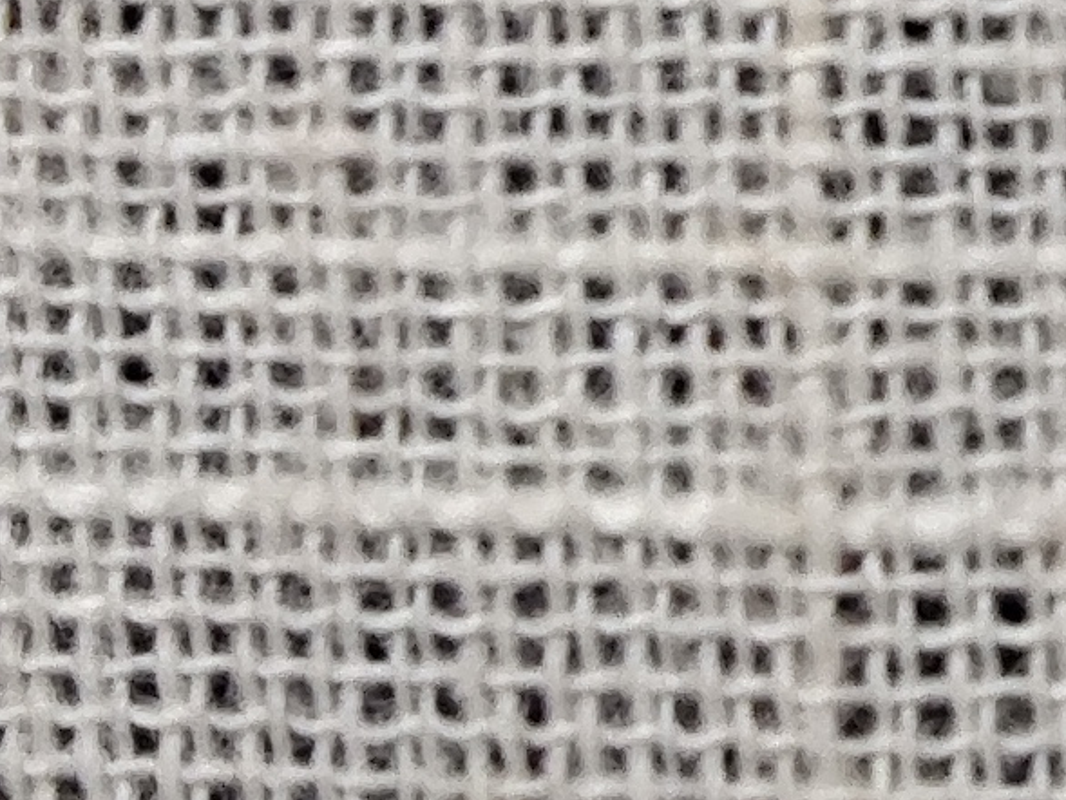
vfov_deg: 9.8
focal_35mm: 144
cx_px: 2449
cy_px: -632
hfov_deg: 11.6
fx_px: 4435
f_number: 2
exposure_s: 1/50
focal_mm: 2.78
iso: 160
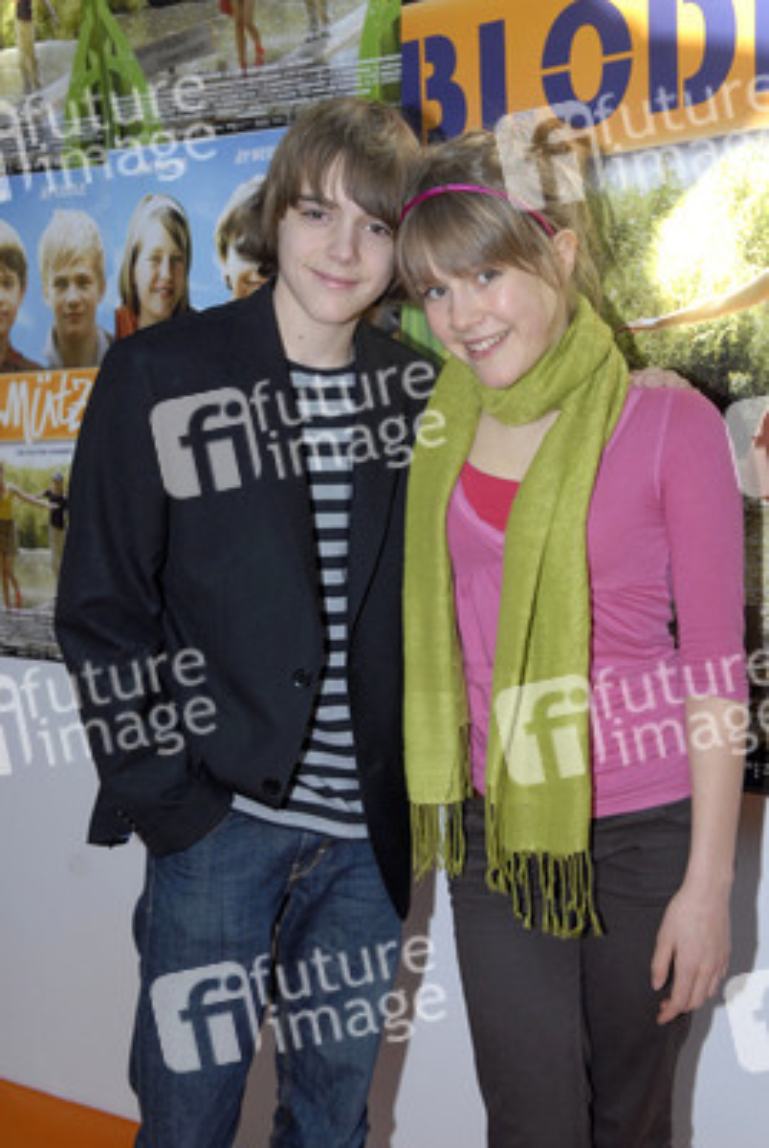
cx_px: 384
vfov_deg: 42.3
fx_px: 1485
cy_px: 574
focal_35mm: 46
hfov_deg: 29.0
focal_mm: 31
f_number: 5.6
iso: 500
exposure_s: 1/80
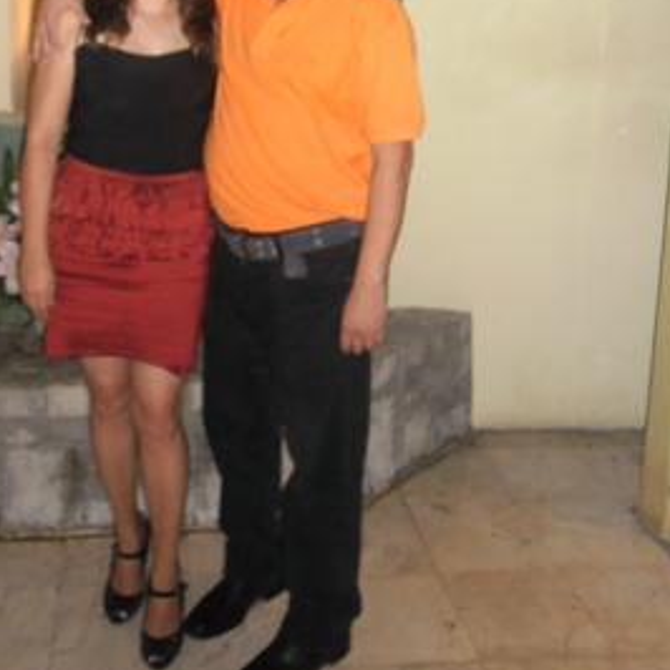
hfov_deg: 38.8
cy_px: 103
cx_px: 239
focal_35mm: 43
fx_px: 942
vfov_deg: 37.3
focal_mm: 4.9
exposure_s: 1/45
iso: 400
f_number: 3.5
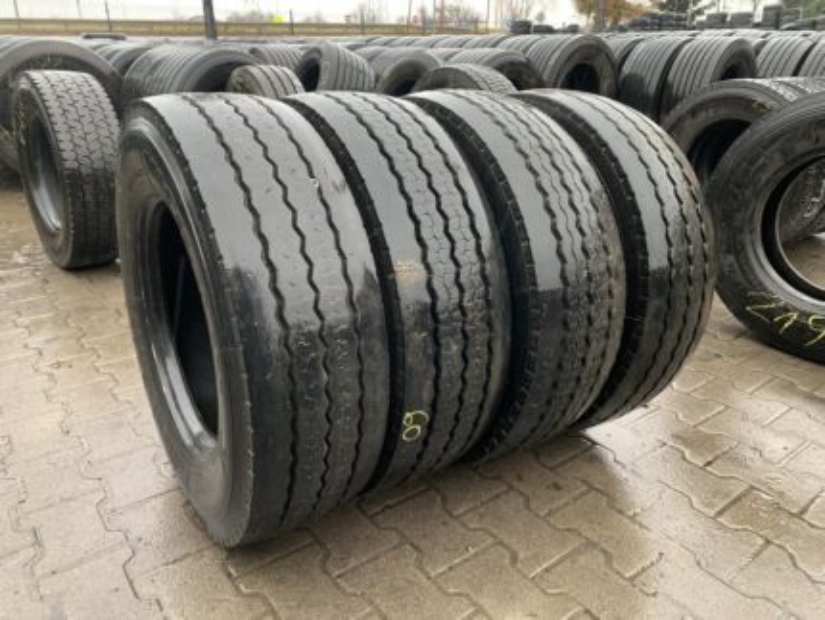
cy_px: 310
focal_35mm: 26
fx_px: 620
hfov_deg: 67.3
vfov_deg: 53.1
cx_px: 412
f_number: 1.8
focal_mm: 4.25
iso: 160
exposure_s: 1/60
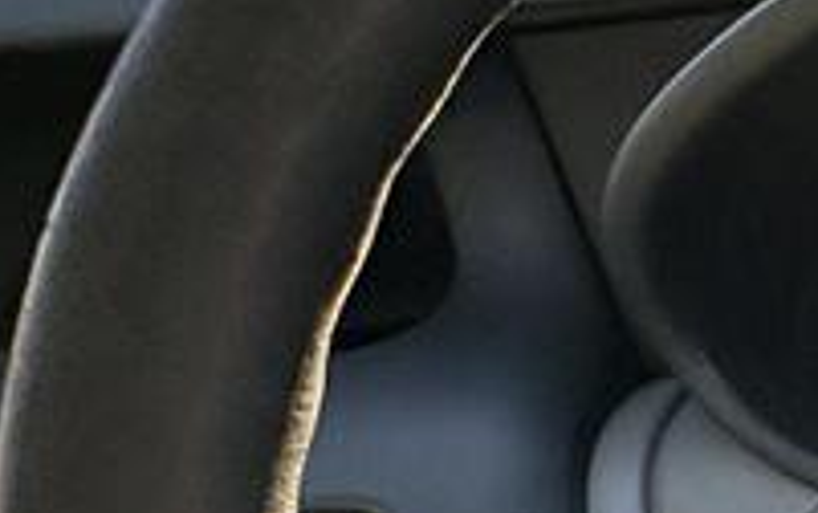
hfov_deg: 20.0
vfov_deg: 18.9
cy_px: 574
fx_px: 1473
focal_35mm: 66
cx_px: 1551
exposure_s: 1/141
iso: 80
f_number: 2.2
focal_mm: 2.22
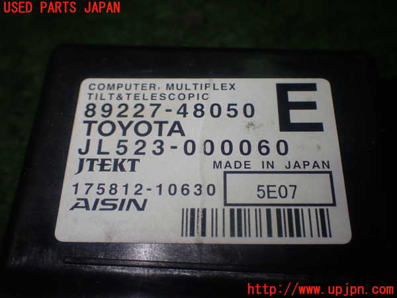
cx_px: 198
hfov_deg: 49.0
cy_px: 149
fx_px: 436
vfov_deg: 37.7
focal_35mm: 38
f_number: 2.7
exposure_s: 1/125
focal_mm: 6.83
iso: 100
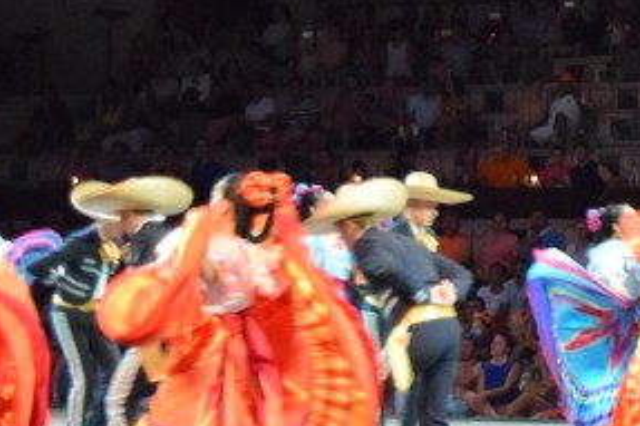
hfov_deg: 10.7
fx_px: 3234
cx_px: 1122
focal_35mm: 182
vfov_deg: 7.5
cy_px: 136
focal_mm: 34
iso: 5600
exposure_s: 1/60
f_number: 4.5
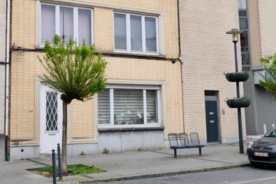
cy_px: 48
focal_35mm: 60
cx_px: 87
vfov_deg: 22.4
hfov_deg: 33.1
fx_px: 460
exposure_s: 1/170
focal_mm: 20
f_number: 6.4
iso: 320
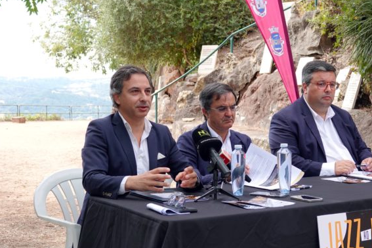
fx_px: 682
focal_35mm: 66
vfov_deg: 20.6
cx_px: 223
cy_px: 137
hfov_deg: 30.4
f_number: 3.2
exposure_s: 1/200
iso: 100
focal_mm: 18.92
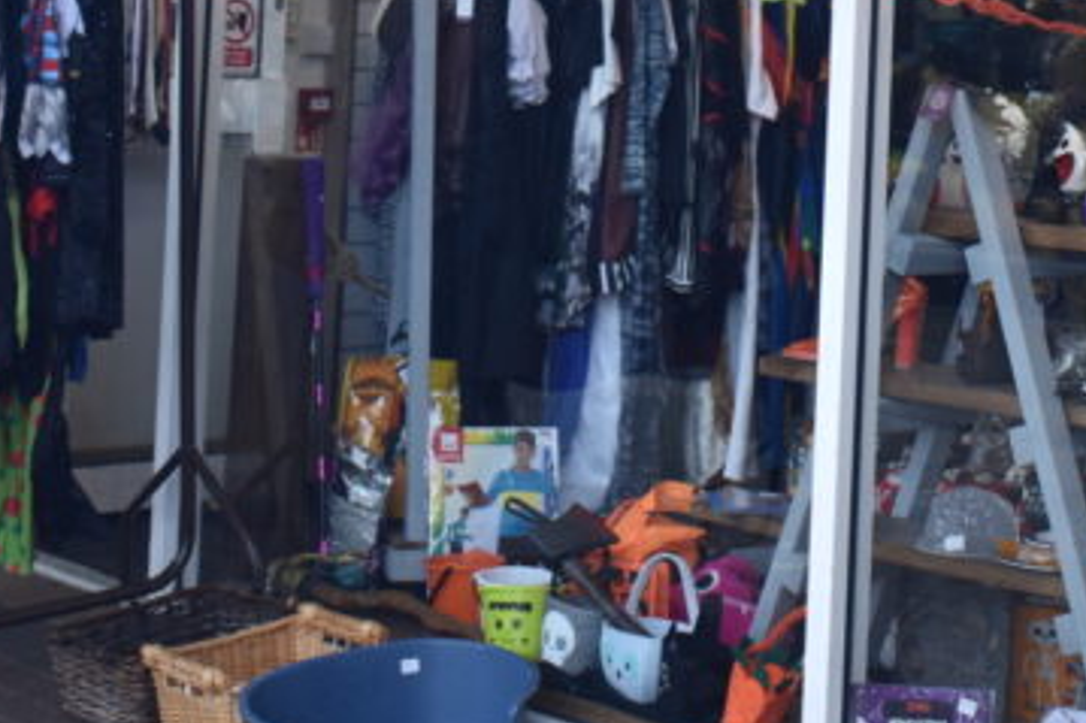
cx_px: 687
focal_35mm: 77
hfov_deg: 26.2
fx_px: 2322
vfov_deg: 16.9
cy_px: -144
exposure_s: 1/250
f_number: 3.5
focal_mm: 18
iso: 400
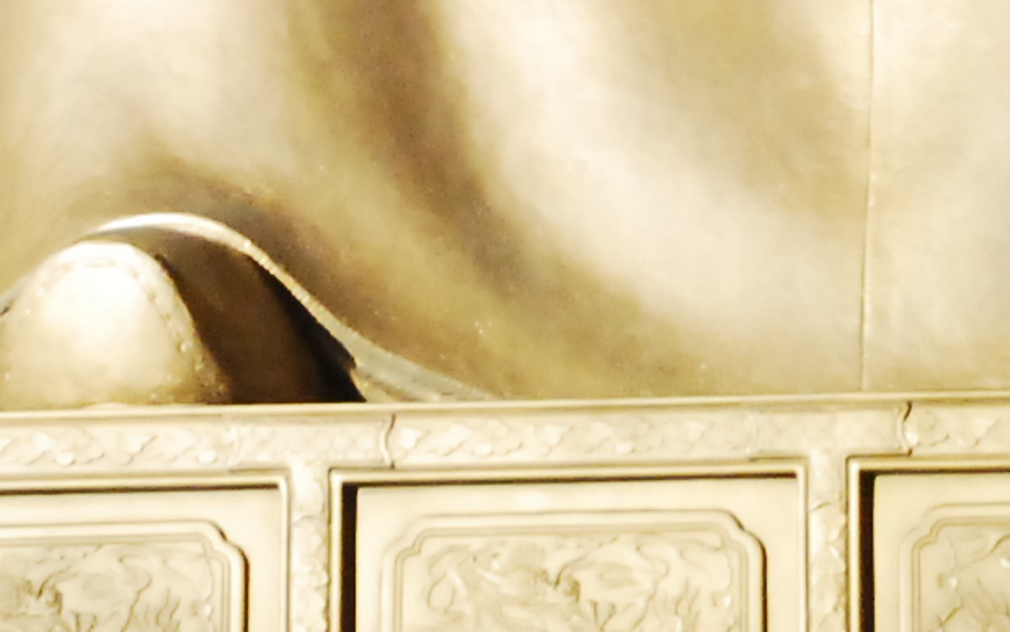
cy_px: -990
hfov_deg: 5.8
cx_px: 1025
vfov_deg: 3.5
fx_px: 10020
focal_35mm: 364
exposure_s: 1/8
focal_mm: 38
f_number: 4.8
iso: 1000
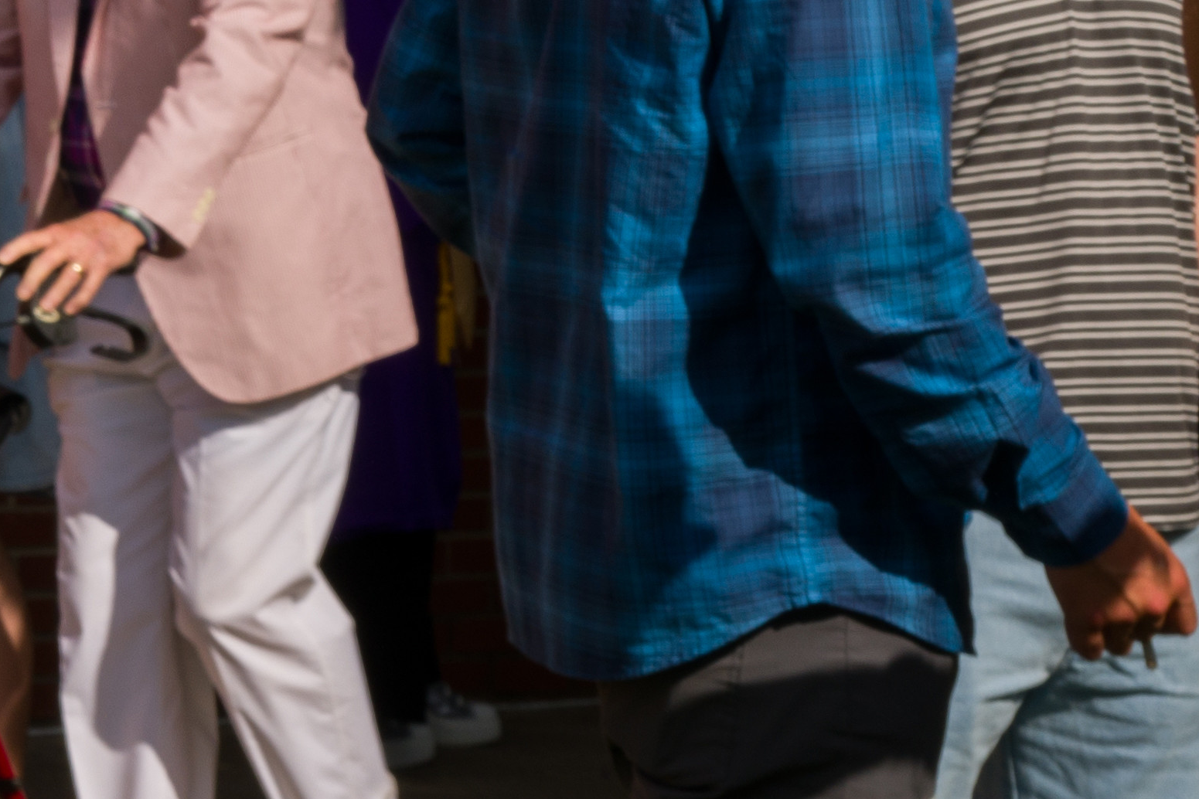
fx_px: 6561
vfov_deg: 6.9
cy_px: -439
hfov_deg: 9.3
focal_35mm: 197
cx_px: -1740
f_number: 11
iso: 32
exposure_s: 1/200
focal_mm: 37
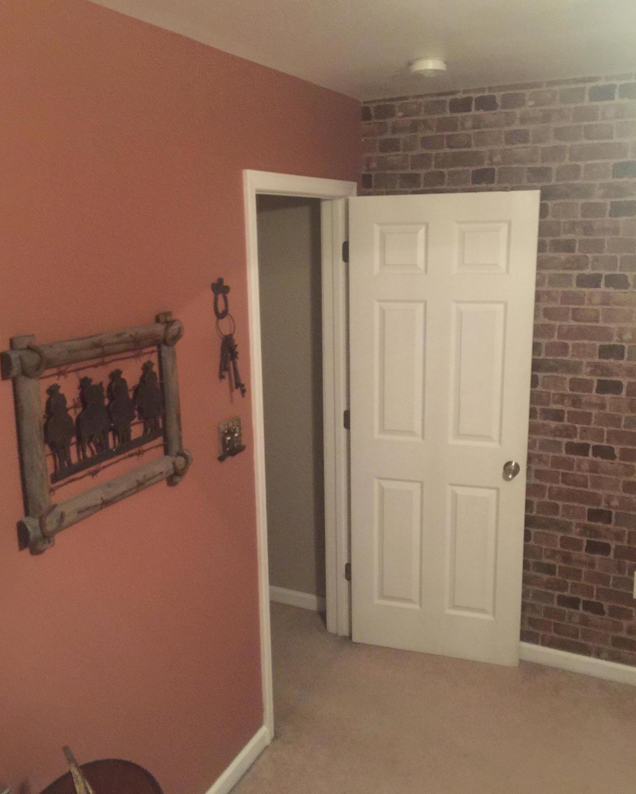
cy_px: 409
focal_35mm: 31
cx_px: 314
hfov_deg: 47.1
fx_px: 729
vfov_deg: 57.2
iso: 80
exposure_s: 1/4
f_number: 2.2
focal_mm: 4.15
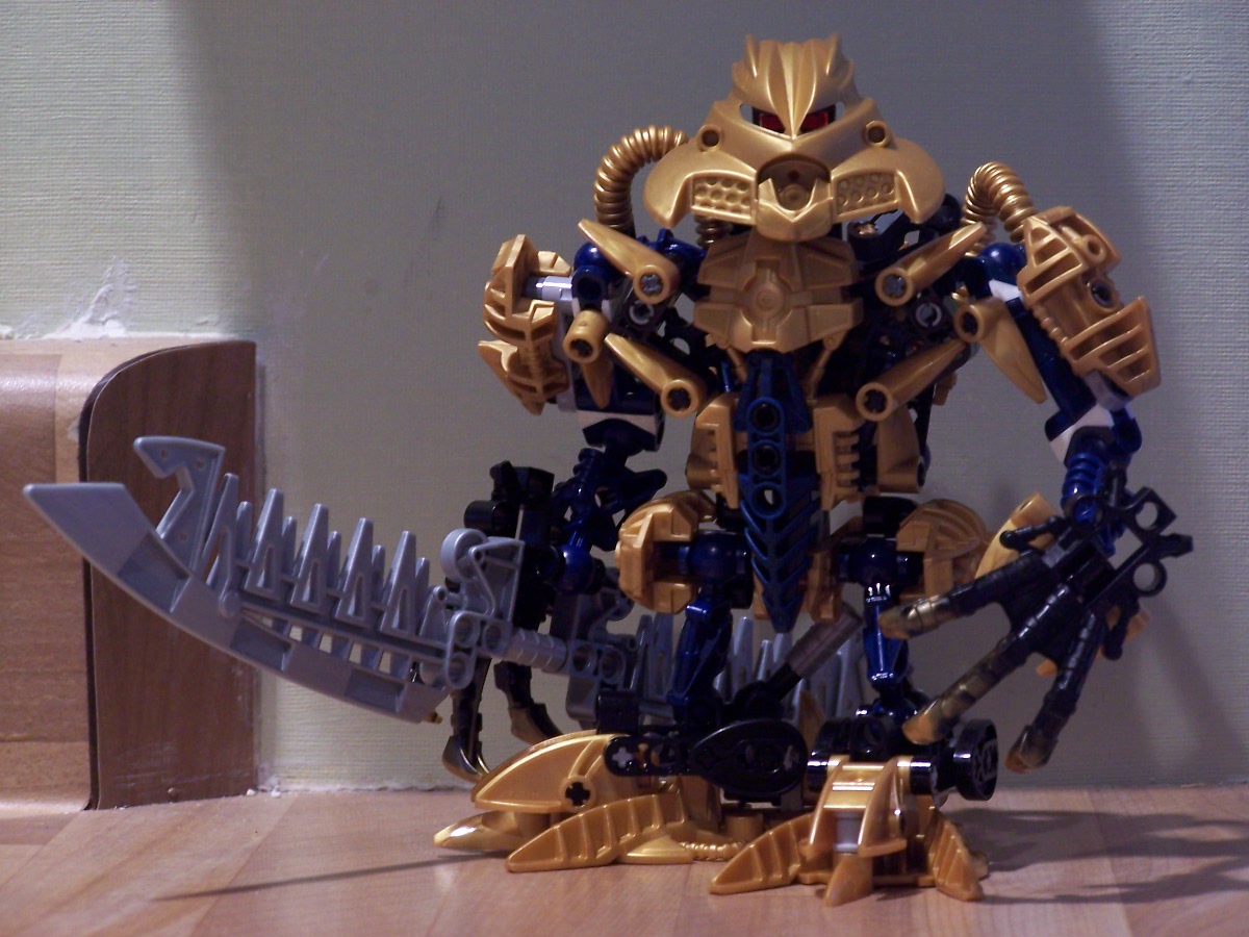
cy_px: 468
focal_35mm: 169
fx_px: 6098
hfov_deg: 11.7
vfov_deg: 8.8
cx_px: 624
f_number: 3.2
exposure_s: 1/8
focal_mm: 28
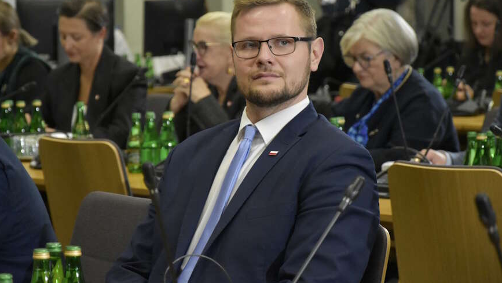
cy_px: 104
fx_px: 2431
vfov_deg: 6.7
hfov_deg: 11.8
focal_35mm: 183
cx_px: 239
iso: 5000
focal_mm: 105
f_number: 5.6
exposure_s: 1/250
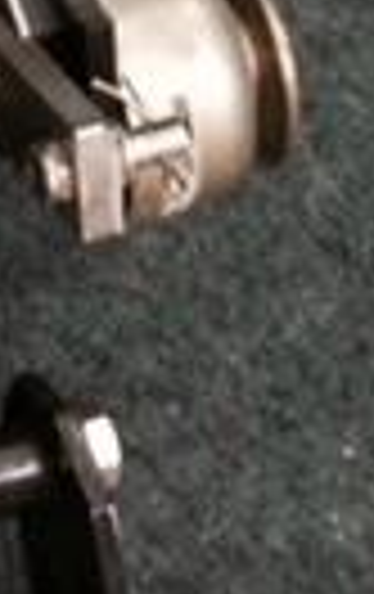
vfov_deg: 13.2
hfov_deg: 8.6
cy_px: -324
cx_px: -239
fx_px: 2419
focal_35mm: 149
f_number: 2.2
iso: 250
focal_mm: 4.15
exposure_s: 1/30
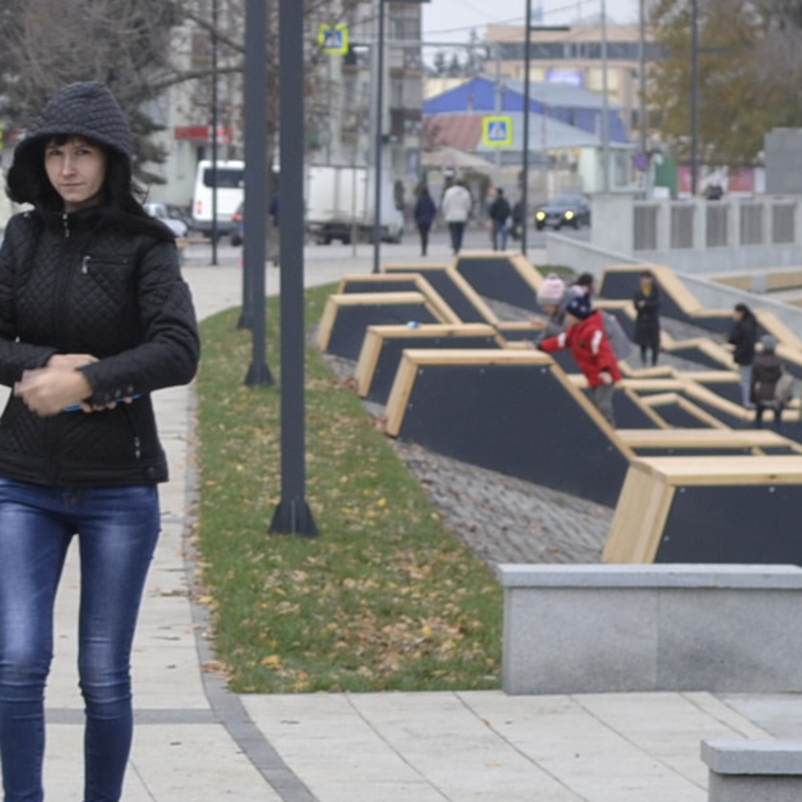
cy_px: 339
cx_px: -547
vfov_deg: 6.1
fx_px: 7569
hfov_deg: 6.0
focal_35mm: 289
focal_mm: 55
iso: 160
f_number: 5.6
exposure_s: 1/125
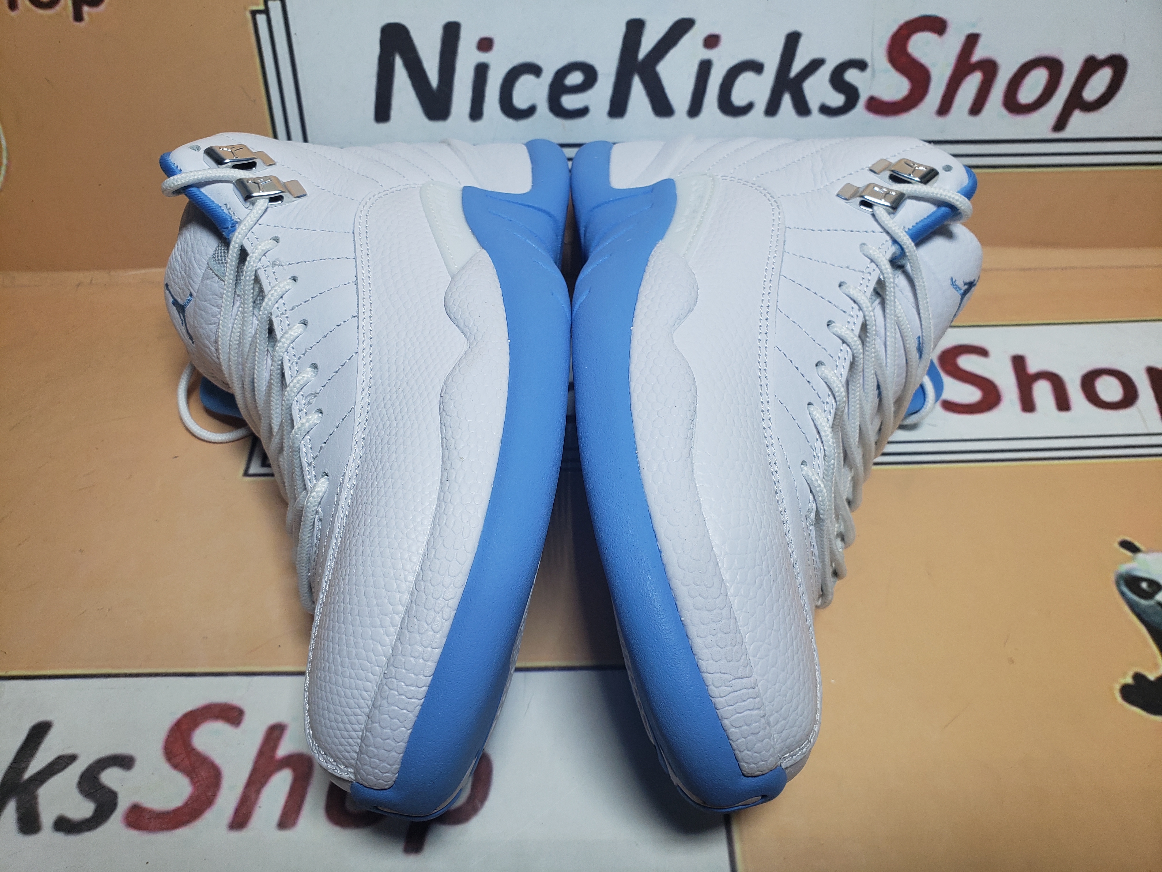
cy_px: 436
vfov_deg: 53.1
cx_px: 581
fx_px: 873
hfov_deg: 67.3
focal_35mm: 26
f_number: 2.4
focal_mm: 4.3
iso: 50
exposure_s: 1/432
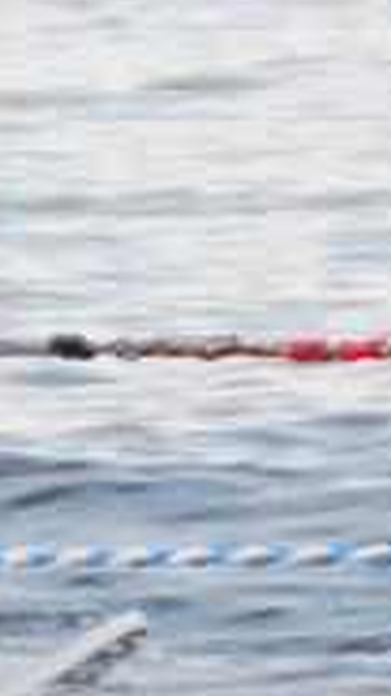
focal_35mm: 1186
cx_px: -1043
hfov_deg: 1.0
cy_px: -132
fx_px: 21870
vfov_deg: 1.8
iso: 500
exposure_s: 1/250
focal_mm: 140
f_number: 5.6
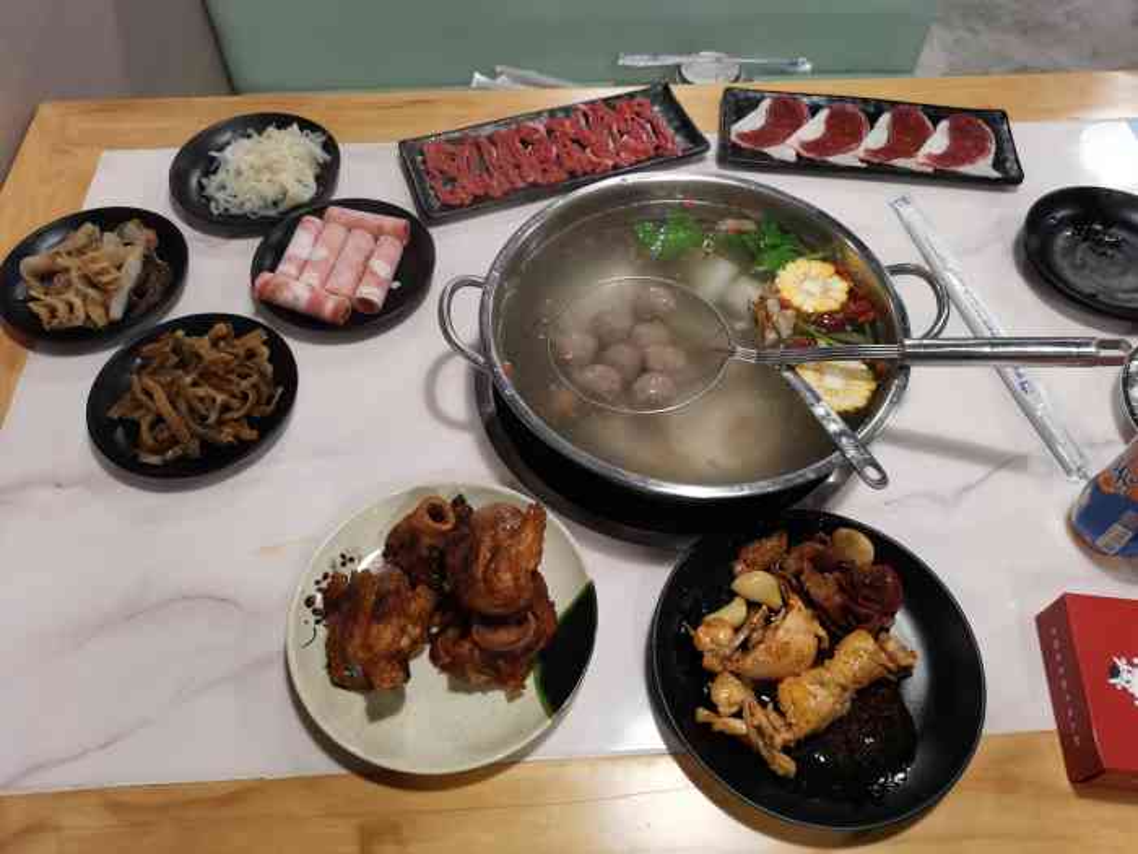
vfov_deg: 53.1
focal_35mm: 26
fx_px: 855
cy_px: 427
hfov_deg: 67.3
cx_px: 569
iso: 400
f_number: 1.8
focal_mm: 5.58
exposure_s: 1/100
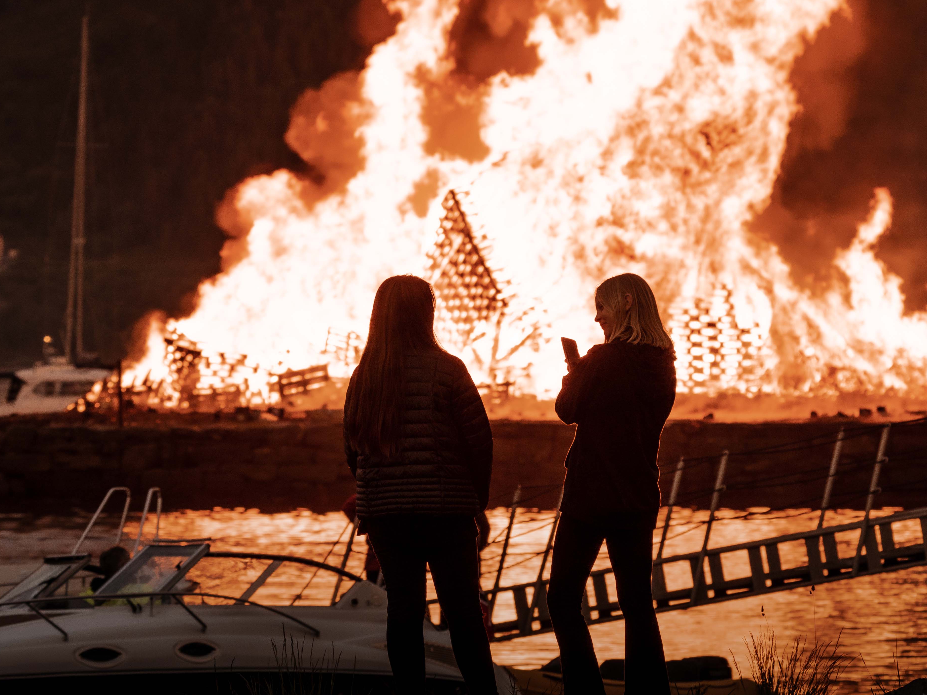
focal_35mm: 309
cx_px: 563
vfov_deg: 4.8
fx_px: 8274
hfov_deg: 6.4
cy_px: 265
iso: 800
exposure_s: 1/160
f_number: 9
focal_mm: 200
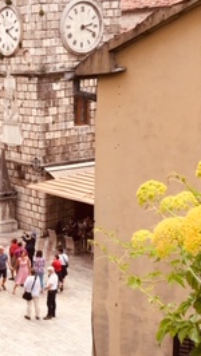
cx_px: -38
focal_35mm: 76
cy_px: 214
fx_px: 719
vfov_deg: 27.8
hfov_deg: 15.4
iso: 25
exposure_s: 1/176
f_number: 2.2
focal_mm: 4.15
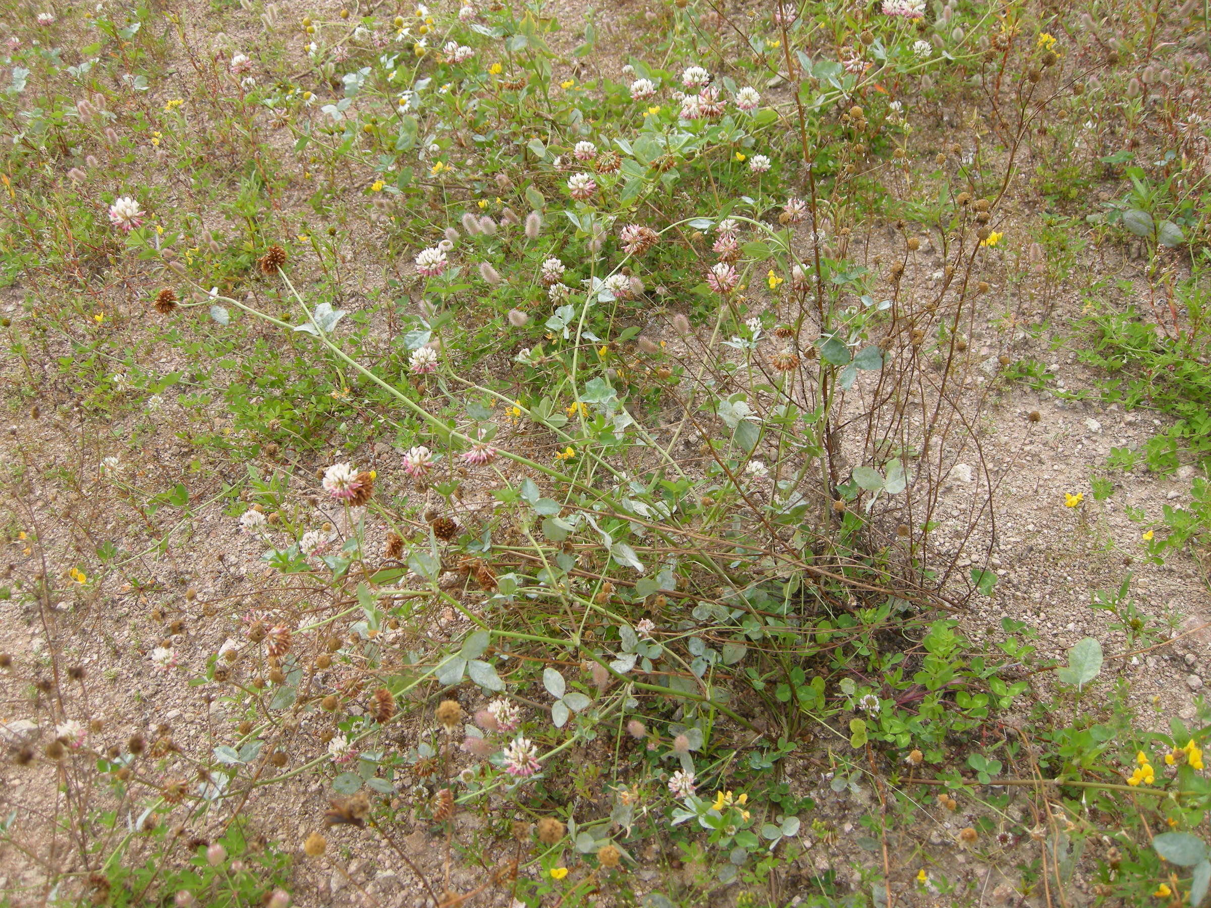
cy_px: 454
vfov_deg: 40.7
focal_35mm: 35
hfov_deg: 52.6
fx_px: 1224
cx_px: 606
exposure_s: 1/103
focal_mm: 7.5
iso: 64
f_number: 3.8
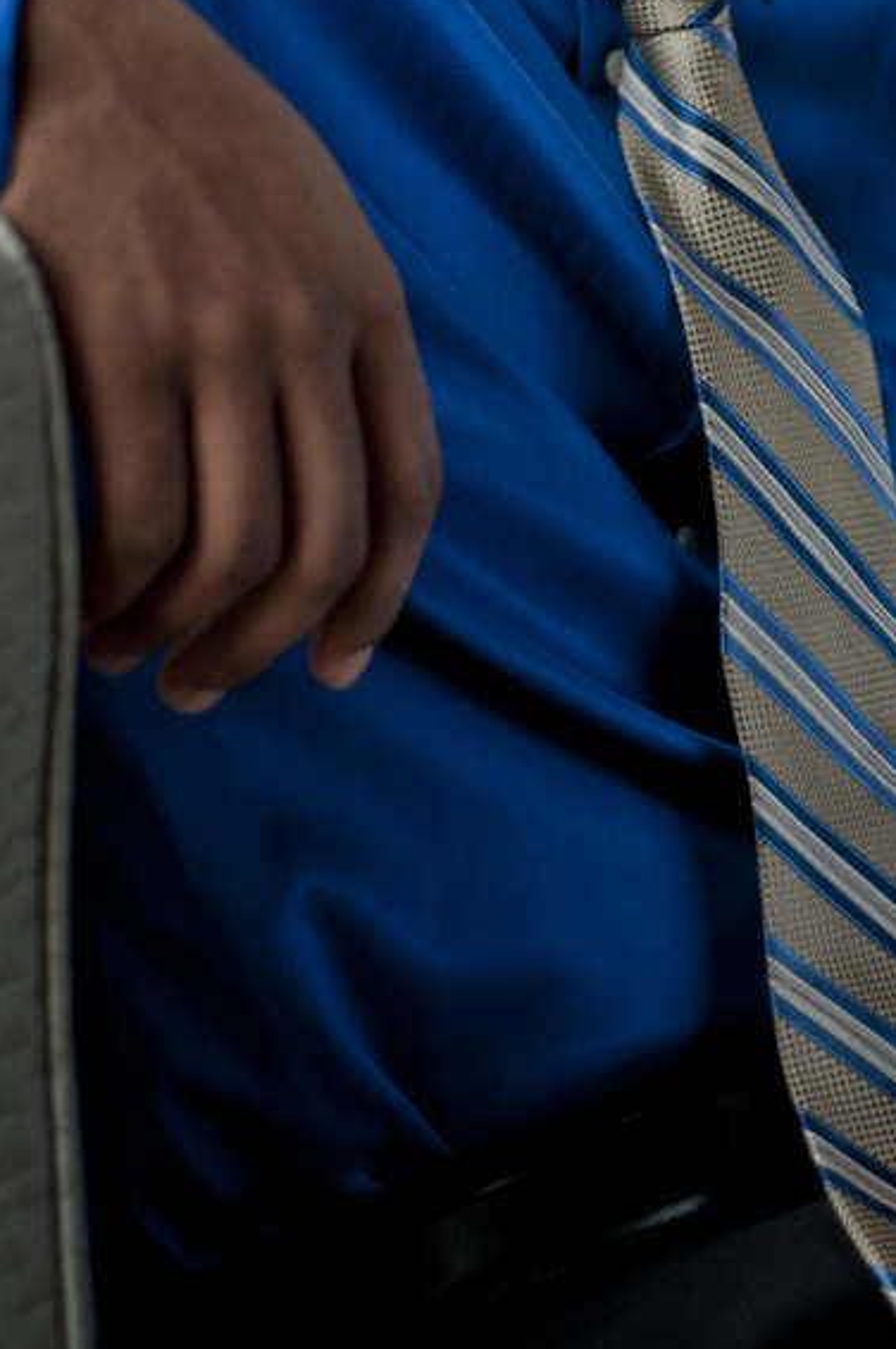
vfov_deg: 14.2
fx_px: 5351
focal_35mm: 143
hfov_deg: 9.5
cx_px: 847
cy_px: 91
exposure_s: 1/250
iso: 320
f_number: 2.2
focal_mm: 50
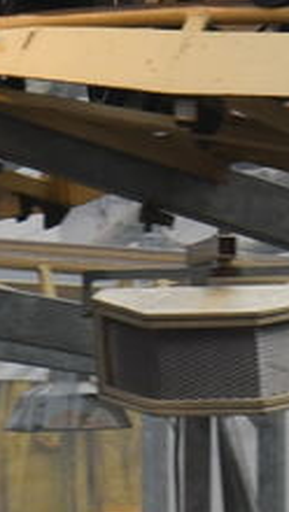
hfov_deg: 2.0
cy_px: -354
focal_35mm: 601
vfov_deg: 3.6
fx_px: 8175
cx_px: 1186
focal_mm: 70
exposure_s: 1/200
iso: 400
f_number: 8
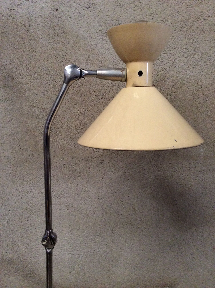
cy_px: 144
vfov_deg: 56.9
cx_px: 108
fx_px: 266
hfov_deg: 44.1
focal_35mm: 32
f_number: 2.4
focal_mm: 3.3
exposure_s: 1/20
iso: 320
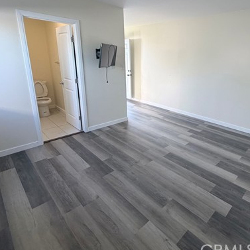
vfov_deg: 71.4
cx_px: 166
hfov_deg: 70.2
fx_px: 172
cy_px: 101
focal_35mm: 21
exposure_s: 1/121
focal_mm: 2.22
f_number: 2.2
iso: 200
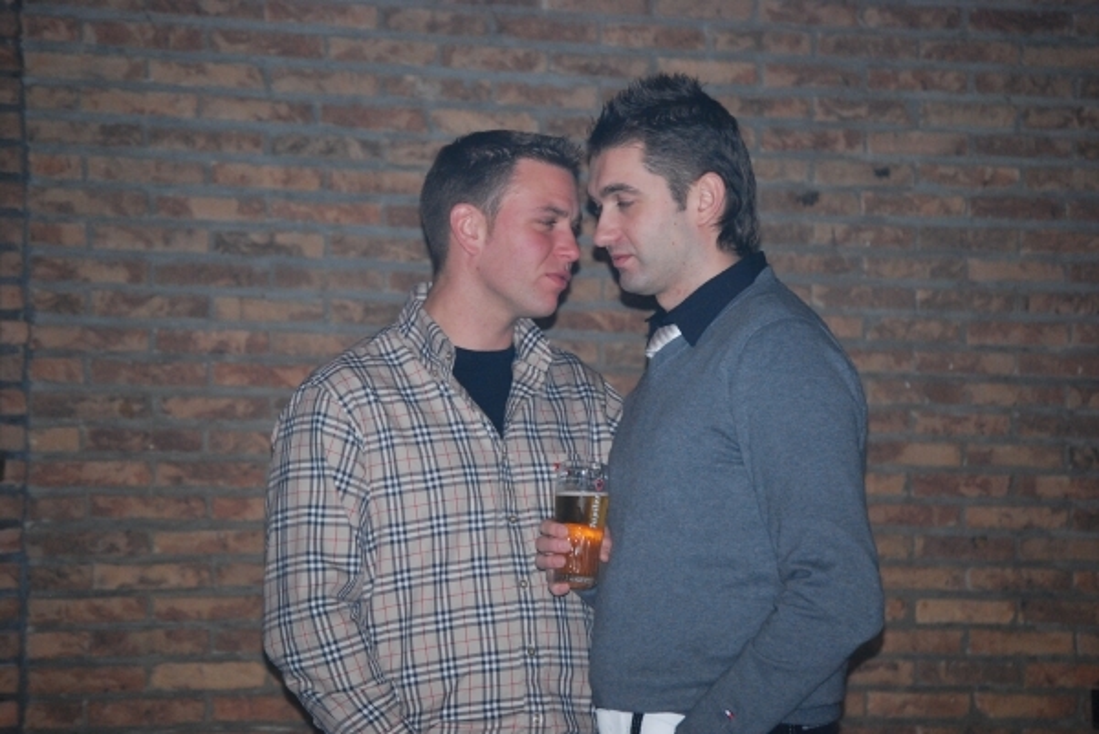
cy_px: 367
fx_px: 5728
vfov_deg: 7.3
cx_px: 550
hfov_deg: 11.0
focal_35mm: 188
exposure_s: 1/60
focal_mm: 125
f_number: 5
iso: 1000
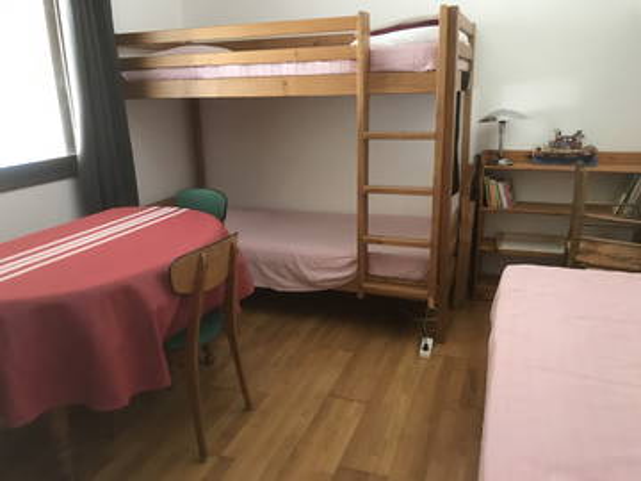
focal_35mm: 28
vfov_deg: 49.7
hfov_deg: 63.4
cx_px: 320
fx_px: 518
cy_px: 240
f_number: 1.8
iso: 80
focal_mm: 3.99
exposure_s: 1/17
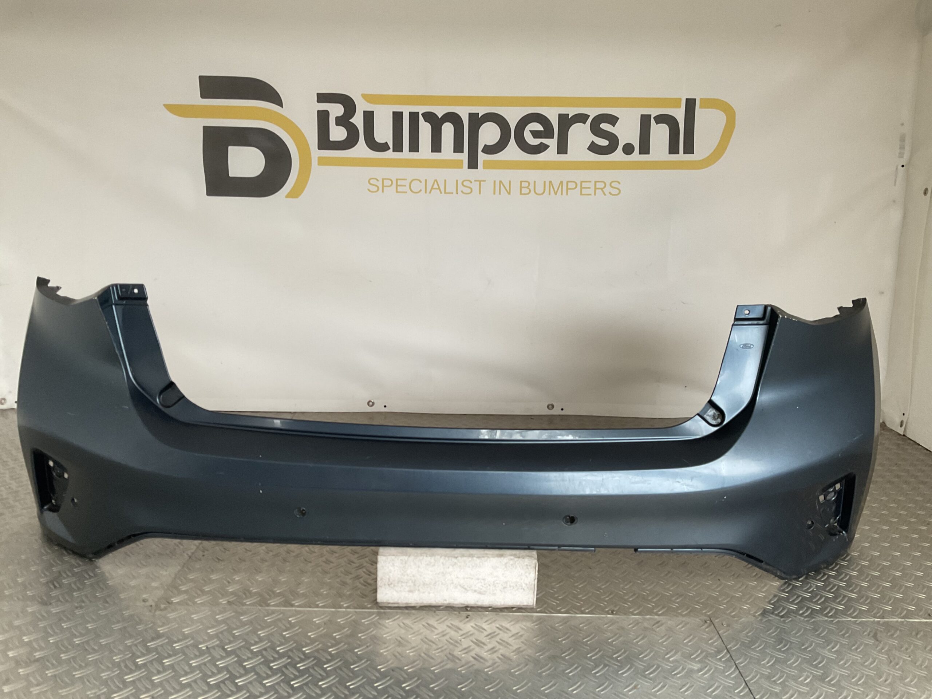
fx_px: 781
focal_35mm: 29
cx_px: 466
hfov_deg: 61.7
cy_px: 350
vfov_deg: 48.2
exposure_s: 1/60
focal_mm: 3
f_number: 1.8
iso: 80
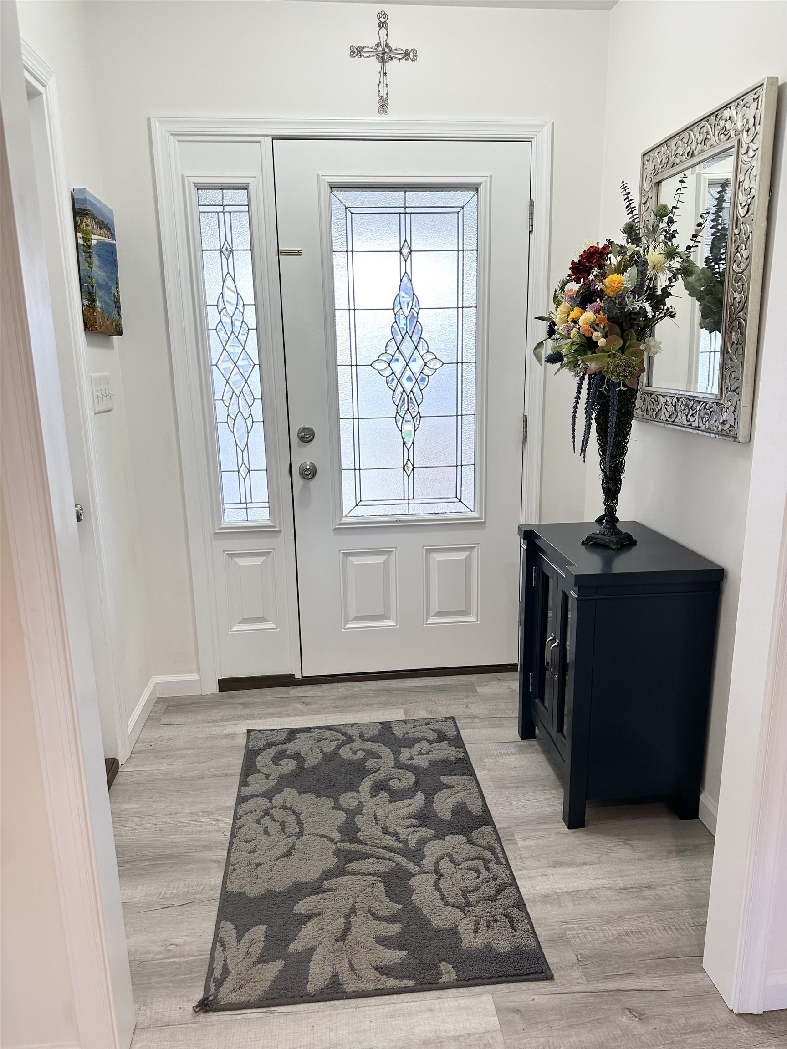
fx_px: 728
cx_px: 394
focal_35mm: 24
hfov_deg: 56.8
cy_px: 524
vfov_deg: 71.6
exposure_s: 1/120
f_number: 1.78
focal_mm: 6.86
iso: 100
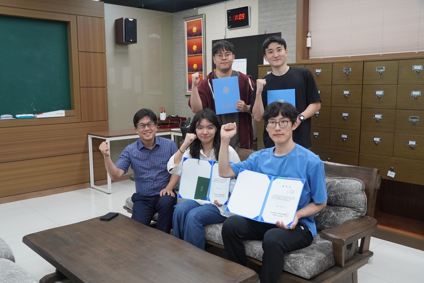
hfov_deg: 55.1
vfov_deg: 38.4
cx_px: 212
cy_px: 142
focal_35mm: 34
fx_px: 406
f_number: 4
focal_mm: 23
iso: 1000
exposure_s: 1/160
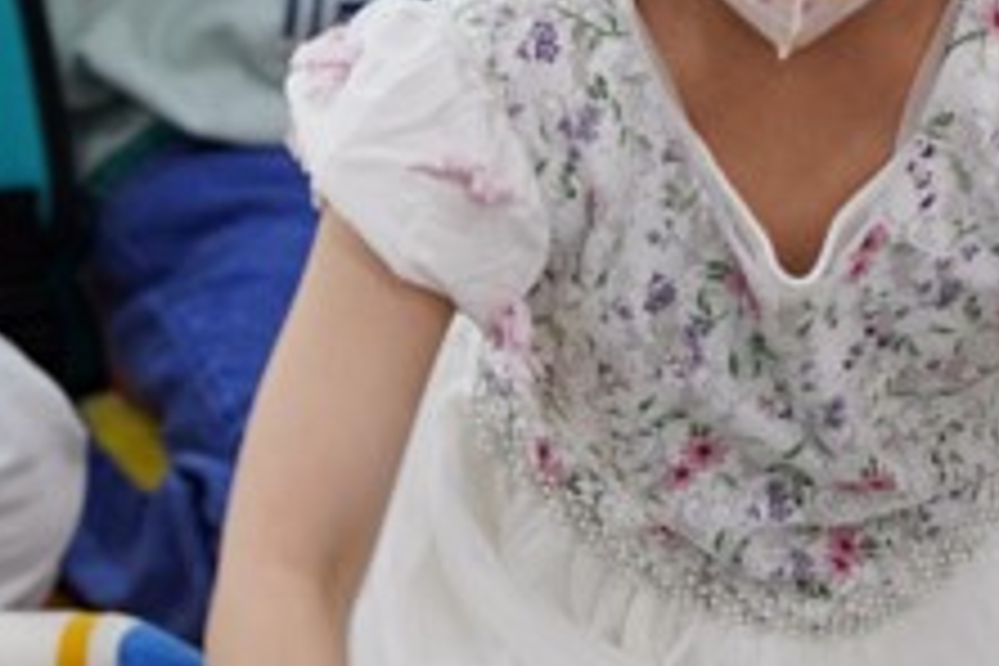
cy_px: 472
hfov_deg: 3.3
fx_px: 17342
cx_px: 914
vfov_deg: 2.2
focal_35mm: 625
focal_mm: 154
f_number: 4
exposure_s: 1/160
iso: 1250
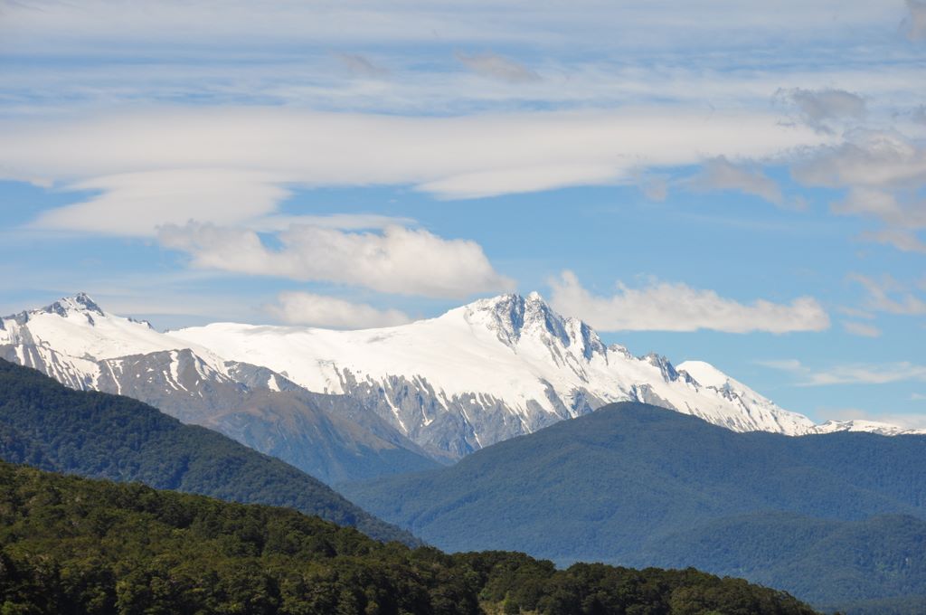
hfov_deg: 13.1
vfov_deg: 8.7
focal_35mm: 158
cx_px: 463
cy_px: 308
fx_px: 4046
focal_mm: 105
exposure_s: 1/500
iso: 200
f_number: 11
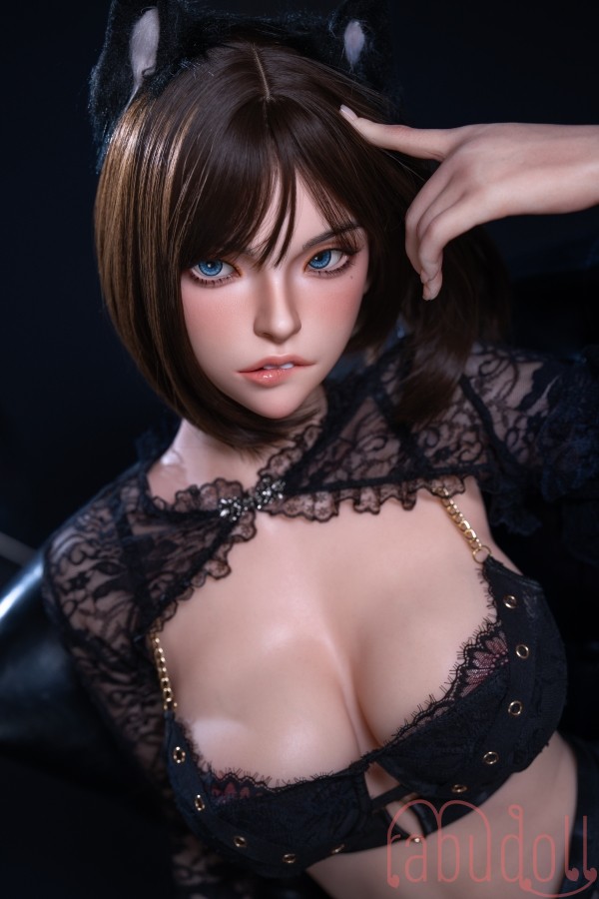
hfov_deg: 27.0
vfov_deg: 39.6
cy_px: 450
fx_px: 1248
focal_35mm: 50
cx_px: 300
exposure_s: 1/125
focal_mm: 50
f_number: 2.8
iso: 100
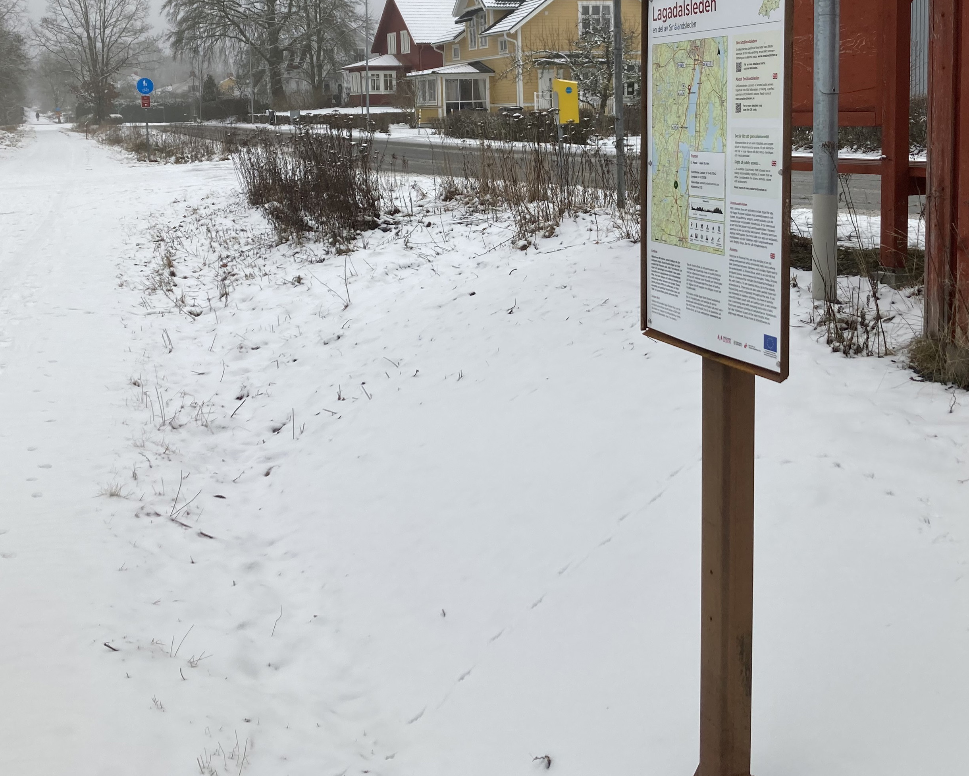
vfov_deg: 34.5
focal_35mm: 43
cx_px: 526
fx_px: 1233
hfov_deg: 42.9
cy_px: 249
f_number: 1.8
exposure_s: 1/242
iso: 20
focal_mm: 3.99
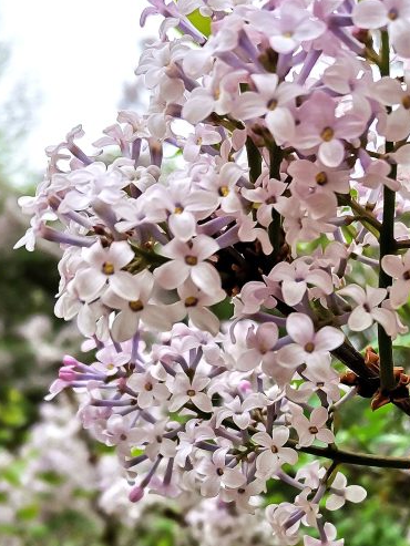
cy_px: 385
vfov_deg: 35.0
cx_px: 379
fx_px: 852
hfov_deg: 26.1
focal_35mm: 54
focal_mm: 4.75
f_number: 1.8
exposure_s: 1/326
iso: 50
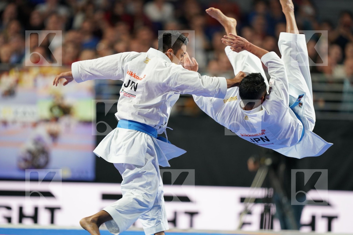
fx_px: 3922
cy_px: 118
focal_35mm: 400
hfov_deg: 5.2
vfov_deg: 3.4
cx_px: 176
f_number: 2.8
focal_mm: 400
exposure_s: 1/500
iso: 1600
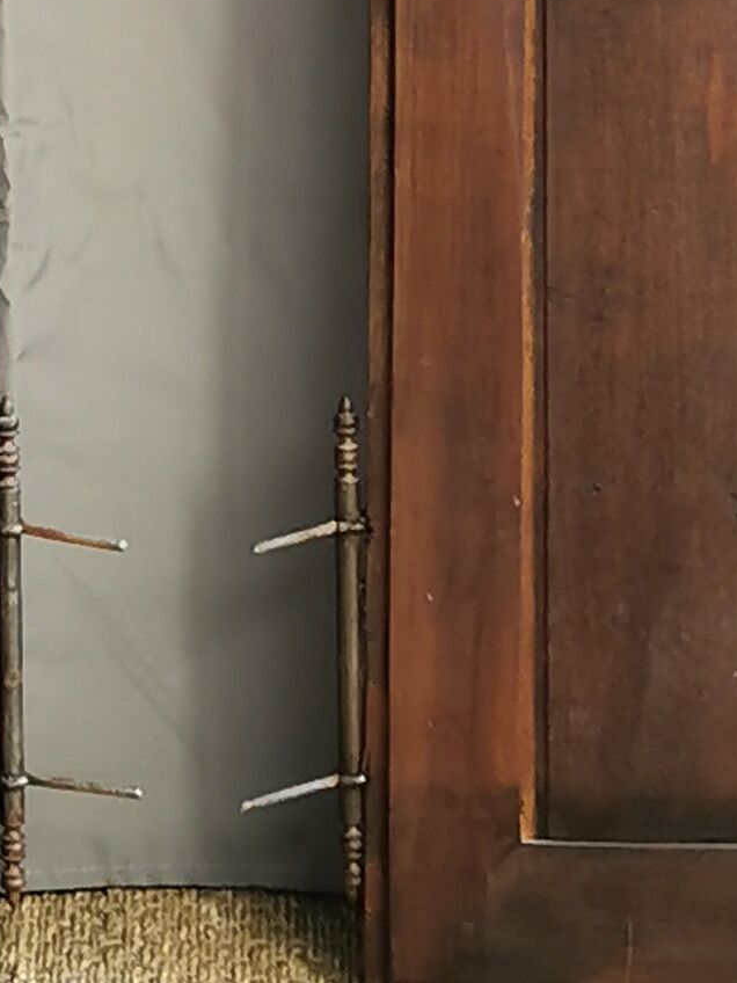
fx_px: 4883
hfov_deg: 8.6
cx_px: 74
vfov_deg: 10.8
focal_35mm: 172
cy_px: -741
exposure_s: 1/100
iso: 100
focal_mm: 5.58
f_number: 1.8
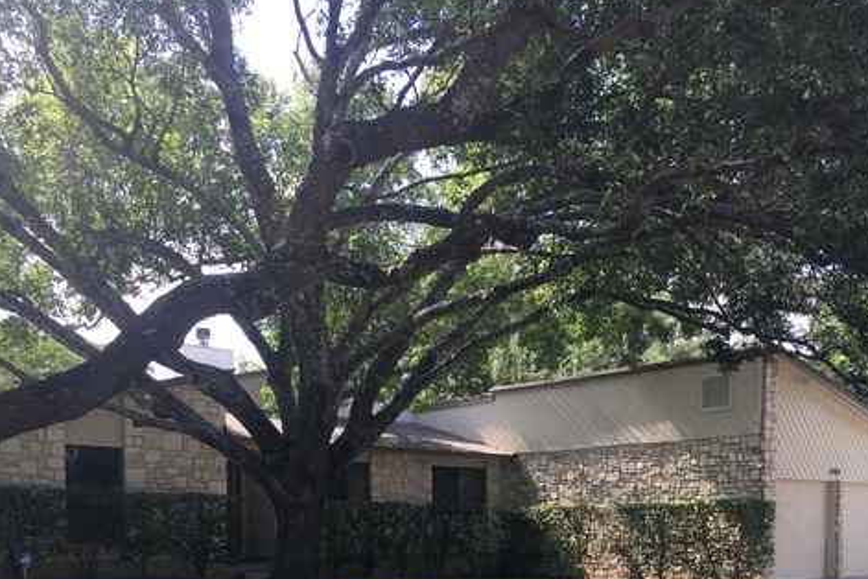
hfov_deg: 47.4
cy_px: 568
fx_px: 988
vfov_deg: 30.5
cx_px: 437
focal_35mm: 41
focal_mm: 4.15
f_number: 2.2
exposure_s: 1/248
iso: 25
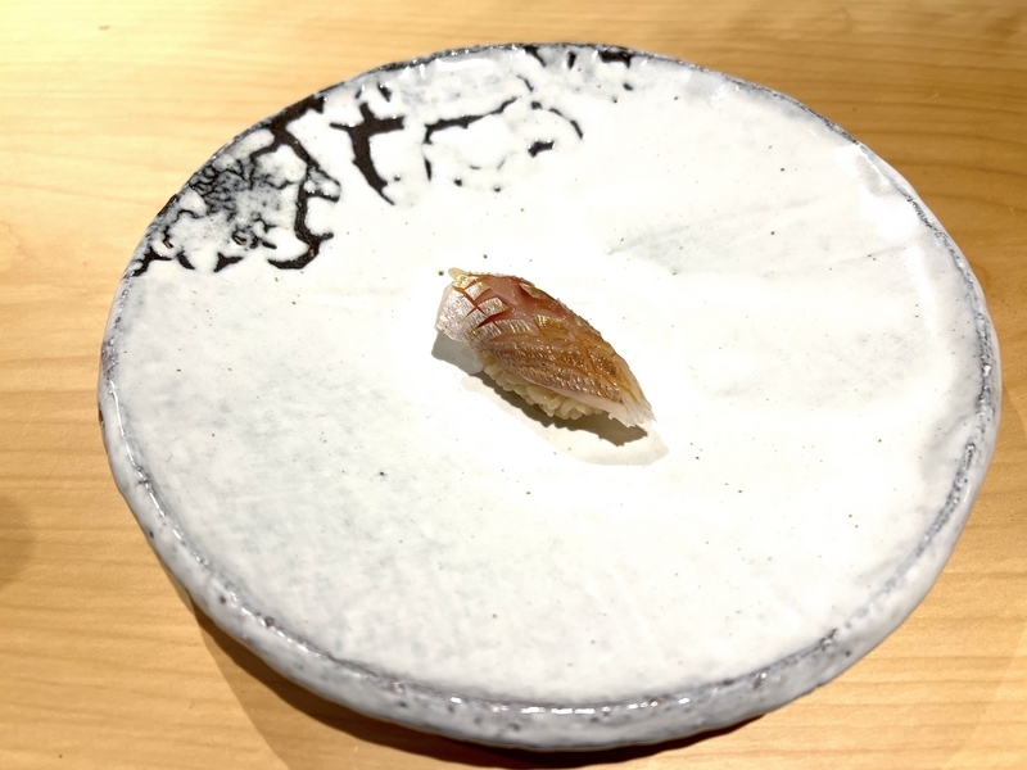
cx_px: 514
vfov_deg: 53.1
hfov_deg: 67.3
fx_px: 771
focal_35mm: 26
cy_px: 385
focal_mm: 5.7
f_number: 1.5
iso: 32
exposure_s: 1/135
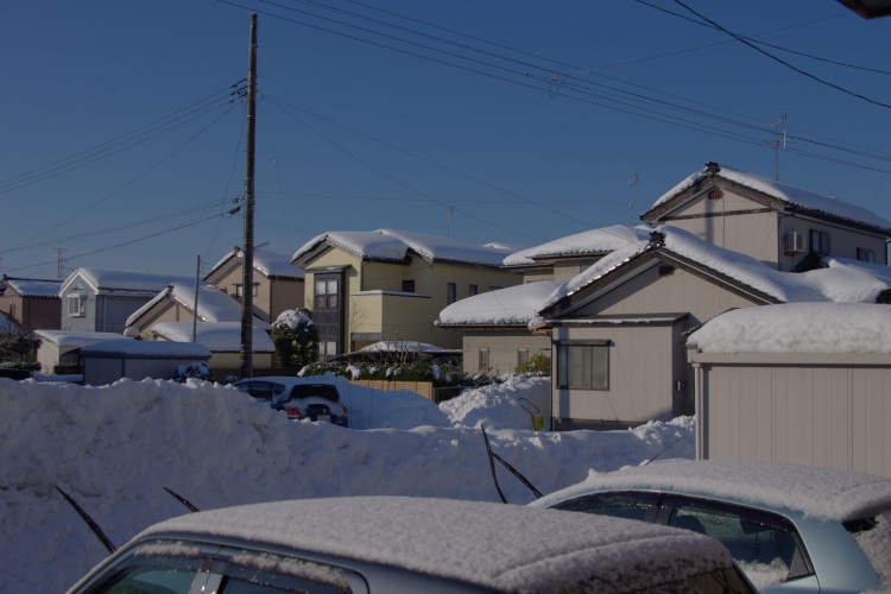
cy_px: 297
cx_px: 446
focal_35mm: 42
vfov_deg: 31.9
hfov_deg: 46.4
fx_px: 1039
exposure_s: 1/2000
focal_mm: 28
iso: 100
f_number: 5
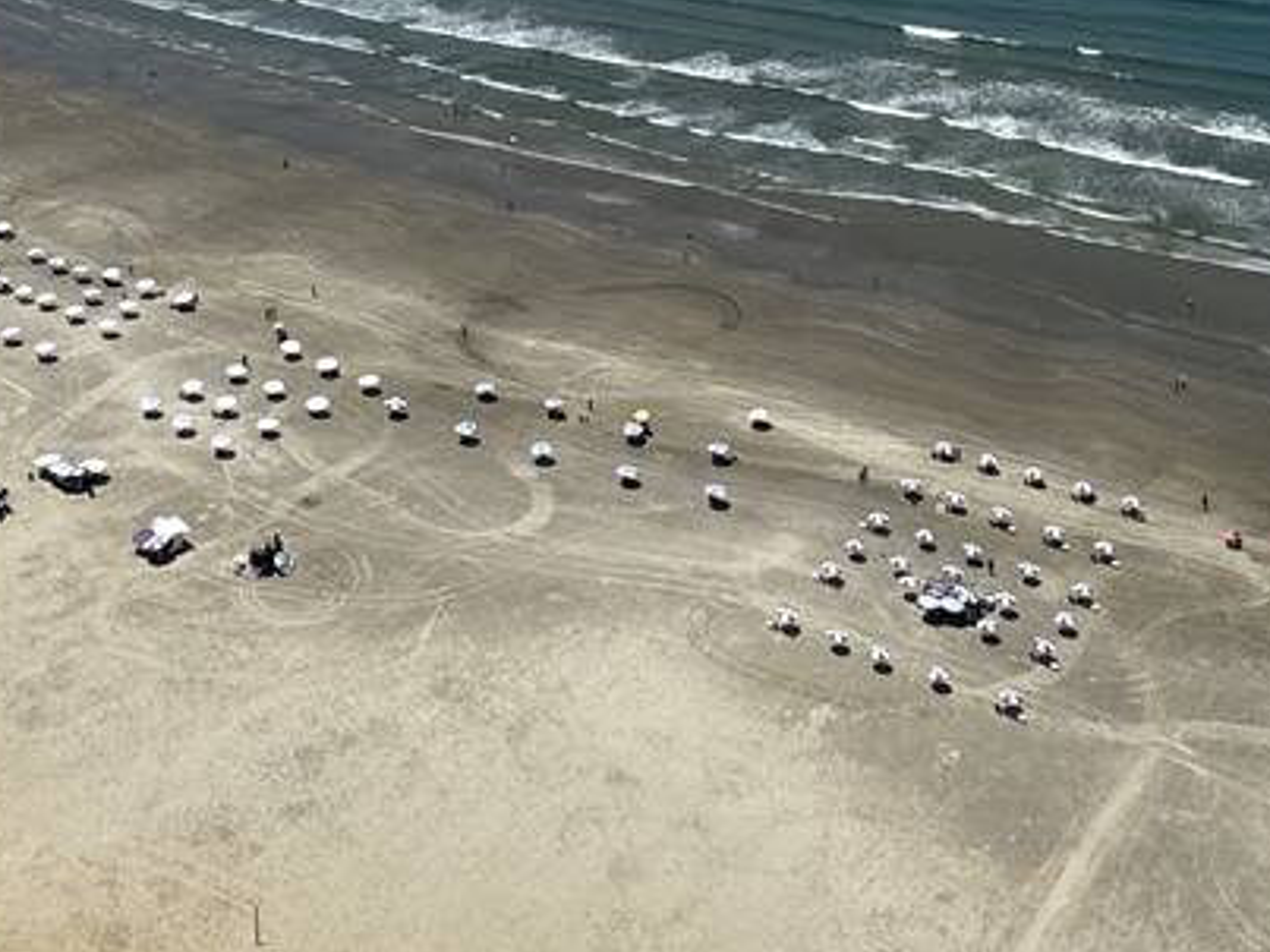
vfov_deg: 23.7
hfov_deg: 38.1
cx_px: 561
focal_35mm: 50
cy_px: -441
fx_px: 1834
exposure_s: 1/2674
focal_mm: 2.22
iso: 50
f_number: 2.2
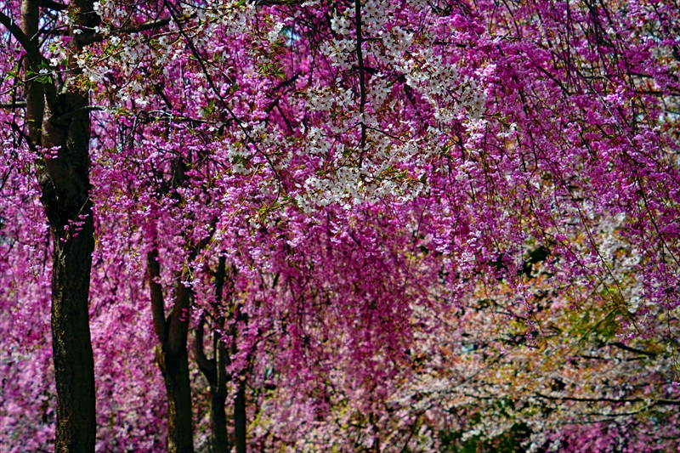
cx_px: 340
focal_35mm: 138
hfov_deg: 14.9
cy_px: 226
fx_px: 2606
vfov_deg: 9.9
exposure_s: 1/320
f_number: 8
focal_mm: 92
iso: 100
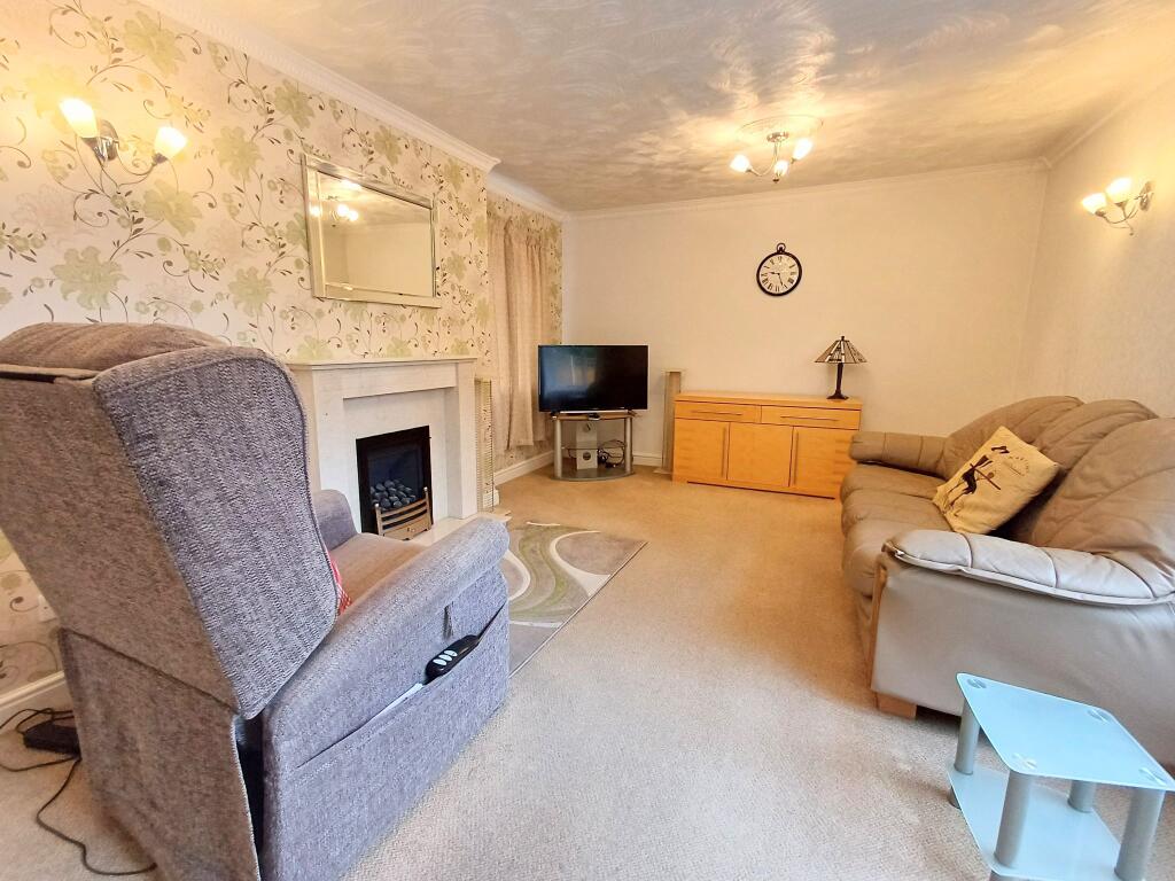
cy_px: 440
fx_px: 543
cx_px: 588
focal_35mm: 16
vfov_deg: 78.1
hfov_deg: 94.5
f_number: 2.2
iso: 100
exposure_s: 1/50
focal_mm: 1.64
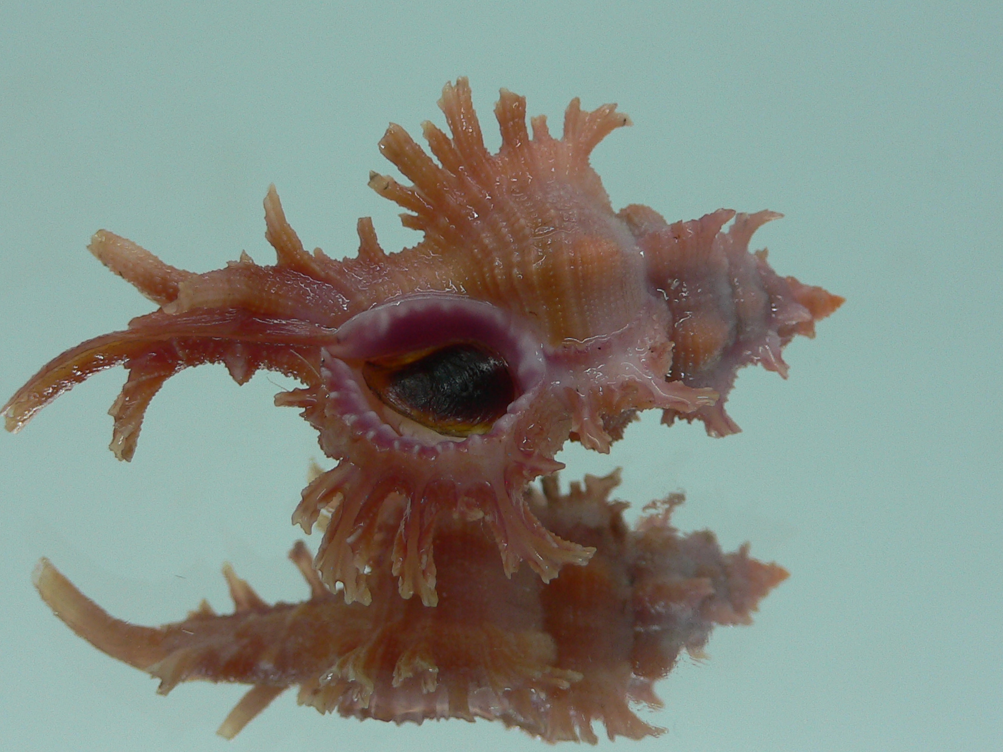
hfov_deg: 42.9
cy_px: 389
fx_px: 1275
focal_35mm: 44
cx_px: 436
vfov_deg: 32.9
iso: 80
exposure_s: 1/60
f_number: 2.8
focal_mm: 4.6
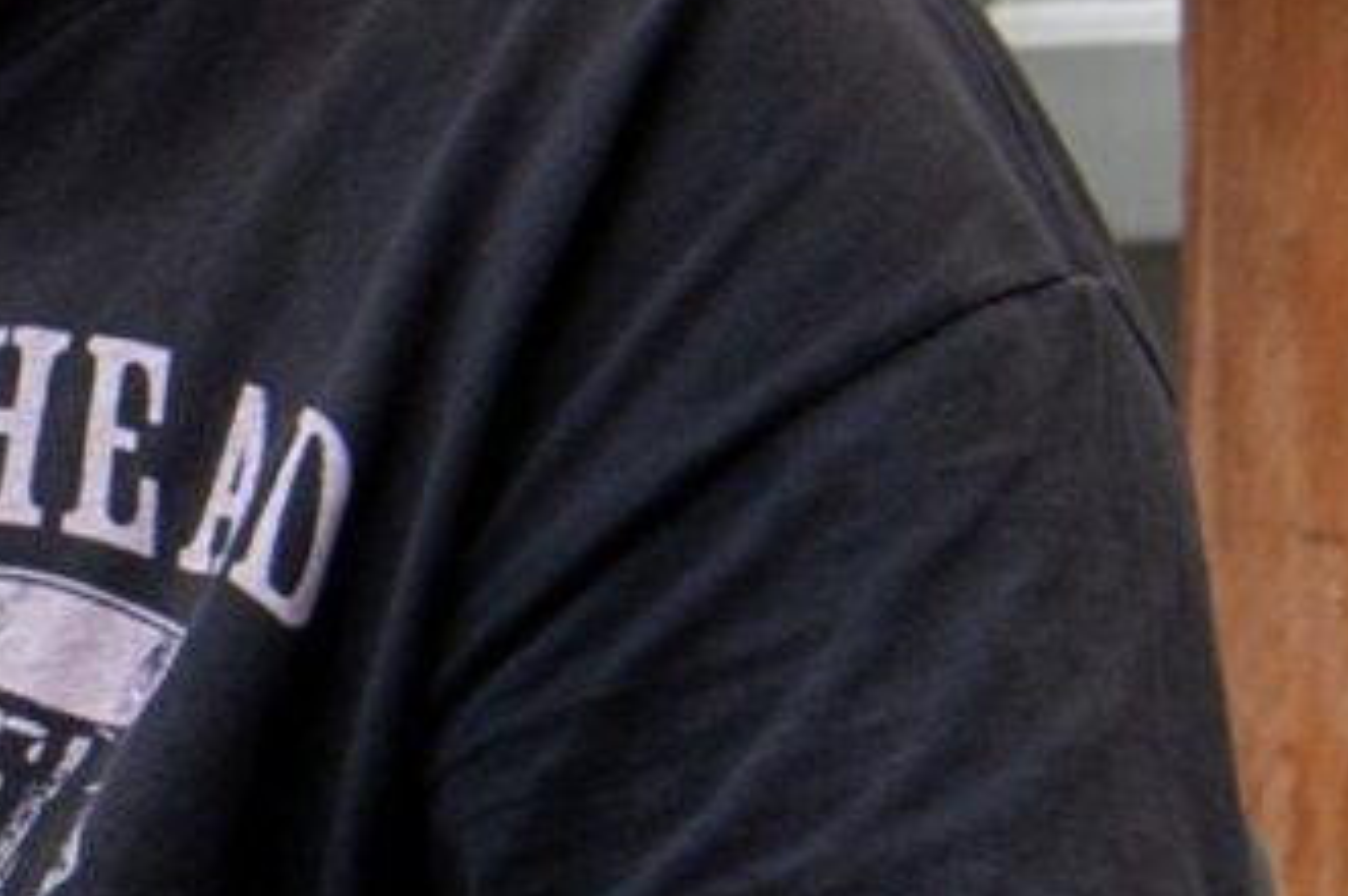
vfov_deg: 5.1
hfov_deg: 7.3
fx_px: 10137
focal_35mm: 271
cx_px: -1401
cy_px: 894
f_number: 8
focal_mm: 35
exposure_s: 1/250
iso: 250
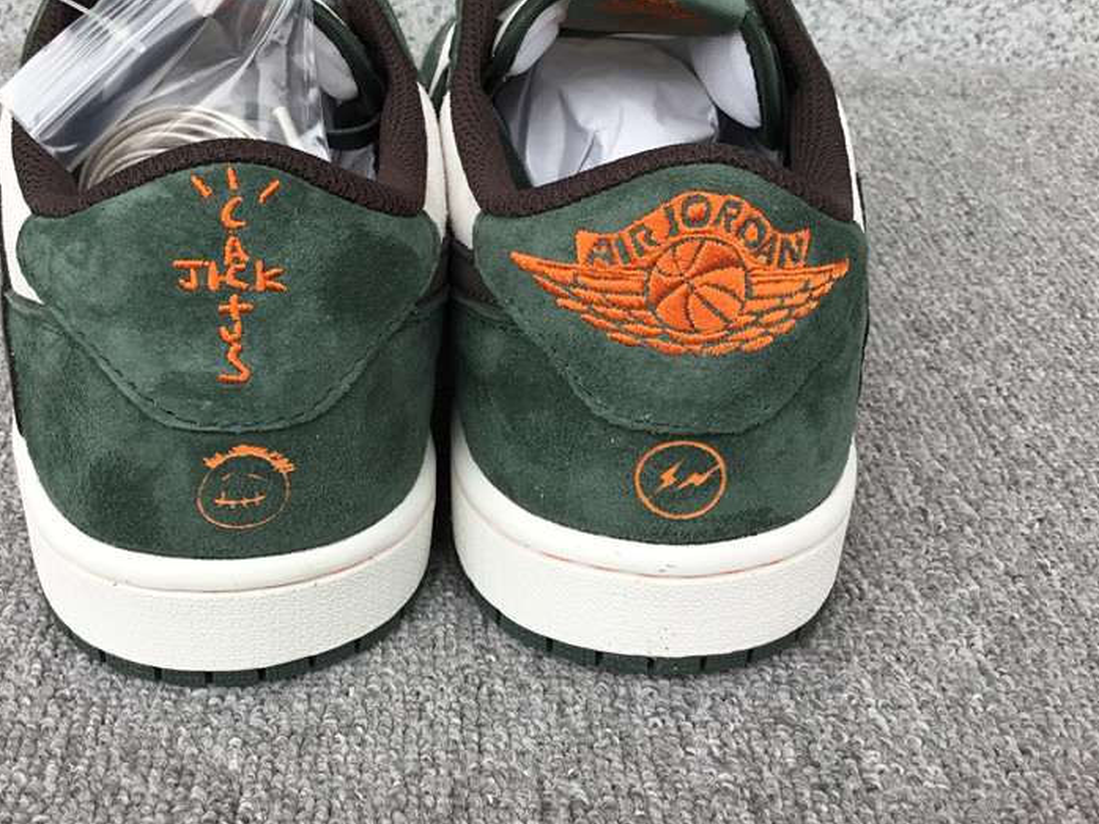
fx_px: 1269
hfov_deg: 46.6
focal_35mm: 40
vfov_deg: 35.8
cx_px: 446
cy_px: 324
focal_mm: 3.3
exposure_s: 1/100
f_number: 2.4
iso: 32
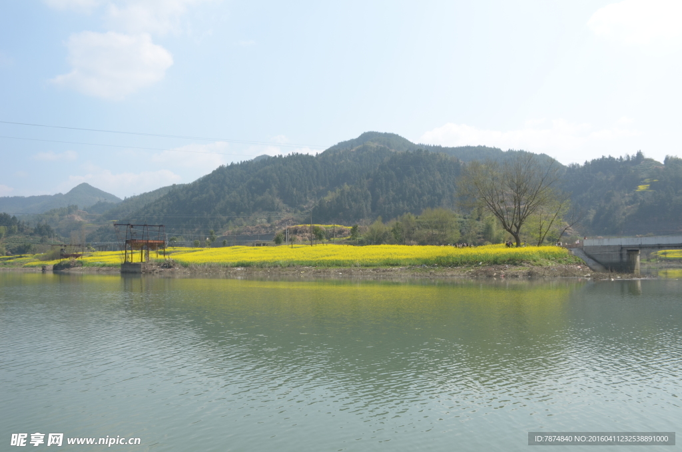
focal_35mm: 33
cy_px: 226
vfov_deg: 39.8
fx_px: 624
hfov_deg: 57.3
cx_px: 341
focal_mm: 22
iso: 160
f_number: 8
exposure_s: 1/250
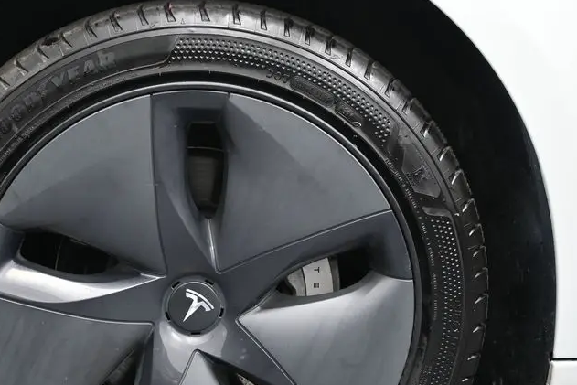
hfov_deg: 32.8
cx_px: 208
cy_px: 279
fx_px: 975
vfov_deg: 22.2
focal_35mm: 61
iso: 560
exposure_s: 1/125
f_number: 4.2
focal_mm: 25
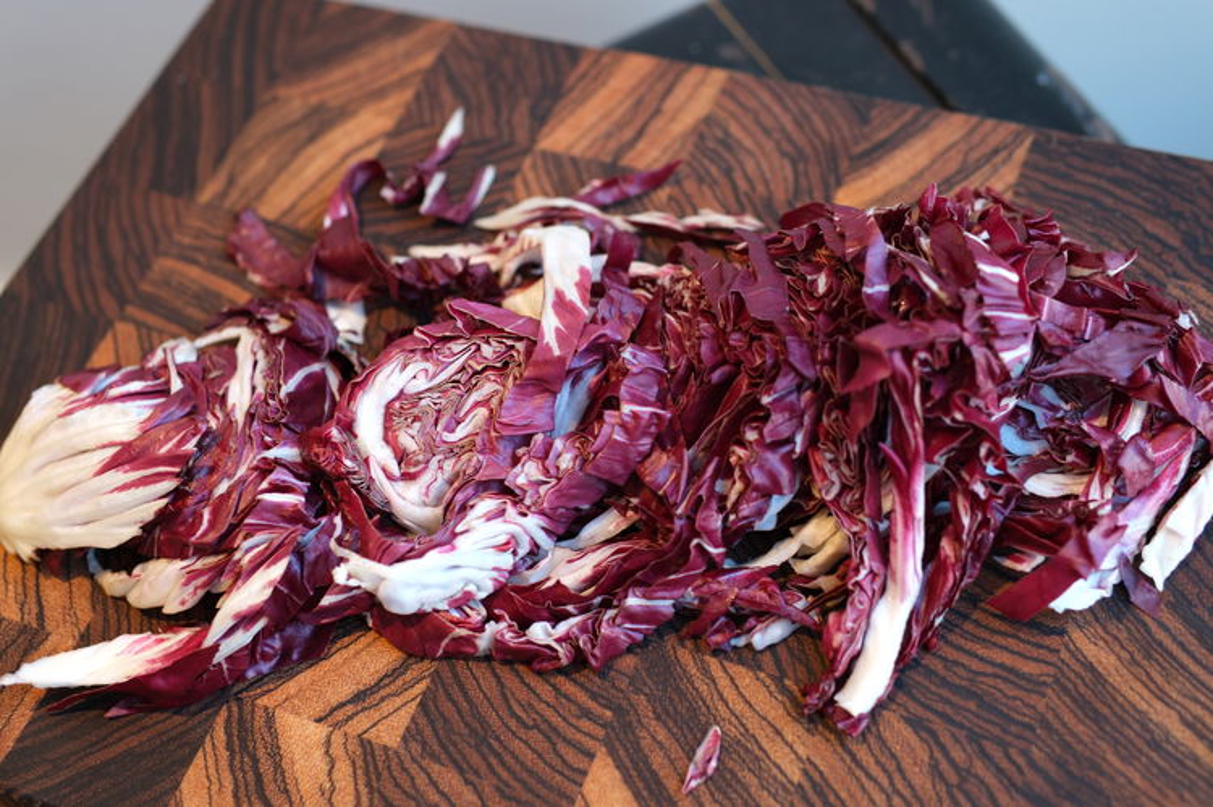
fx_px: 1515
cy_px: 404
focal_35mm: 45
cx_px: 606
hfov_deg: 43.6
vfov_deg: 29.8
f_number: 2.8
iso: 250
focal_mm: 30
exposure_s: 1/42
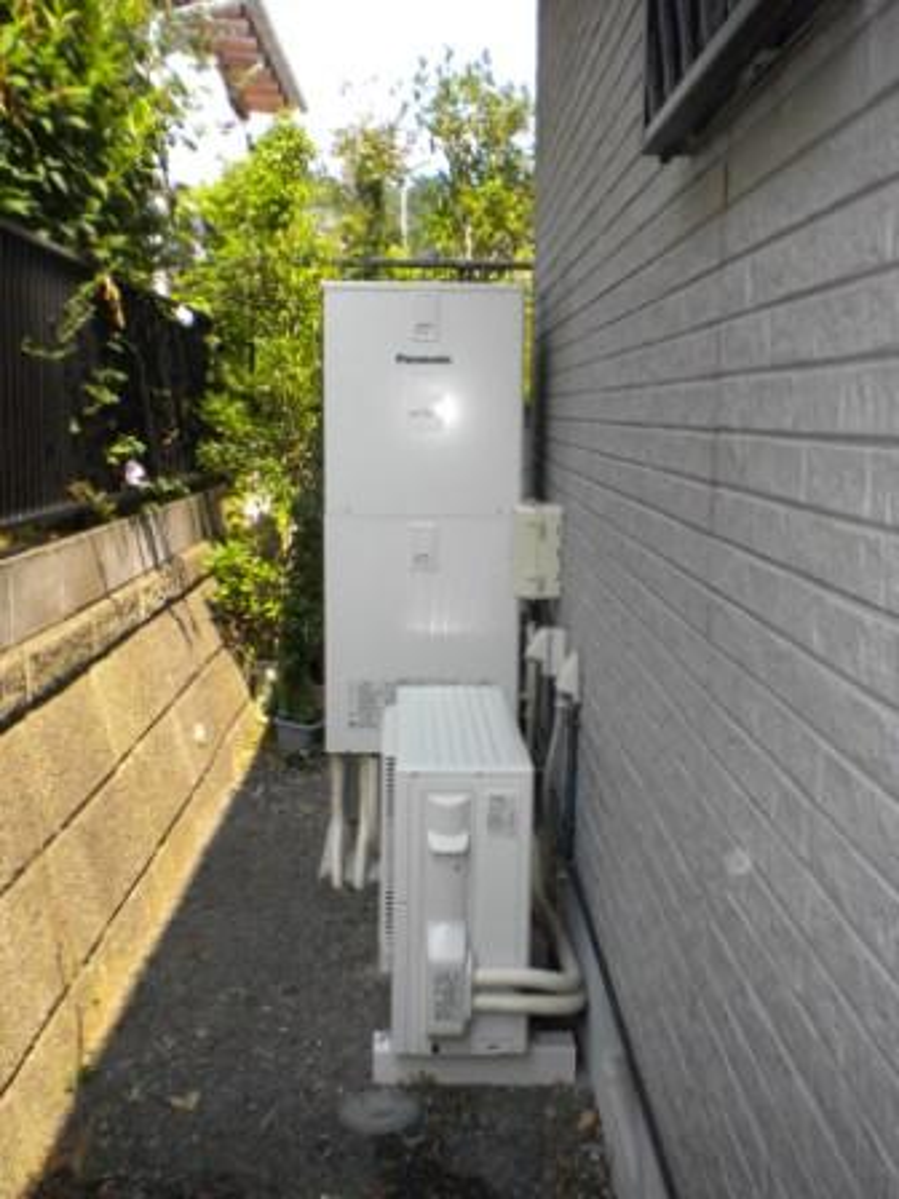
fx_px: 1212
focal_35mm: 35
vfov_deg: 52.6
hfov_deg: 40.7
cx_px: 450
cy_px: 600
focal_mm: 6.3
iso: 80
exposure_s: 1/154
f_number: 4.6
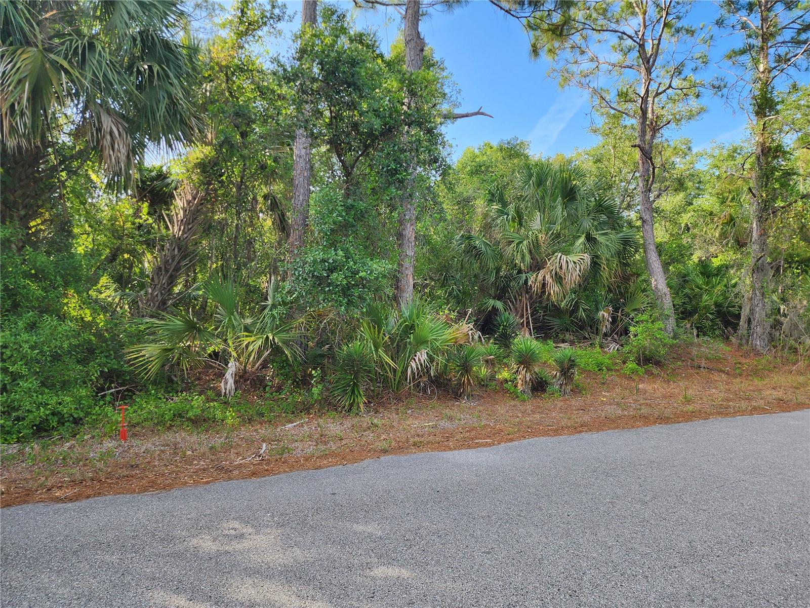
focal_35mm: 23
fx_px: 538
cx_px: 405
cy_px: 304
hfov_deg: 73.9
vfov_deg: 58.9
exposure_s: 1/212
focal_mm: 6.4
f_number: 1.8
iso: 12
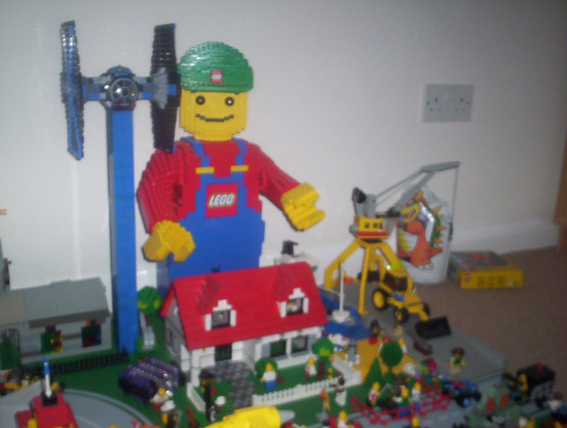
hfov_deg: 48.9
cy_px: 214
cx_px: 284
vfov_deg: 37.9
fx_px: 624
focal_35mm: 38
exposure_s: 1/60
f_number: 4.5
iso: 140
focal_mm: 4.99
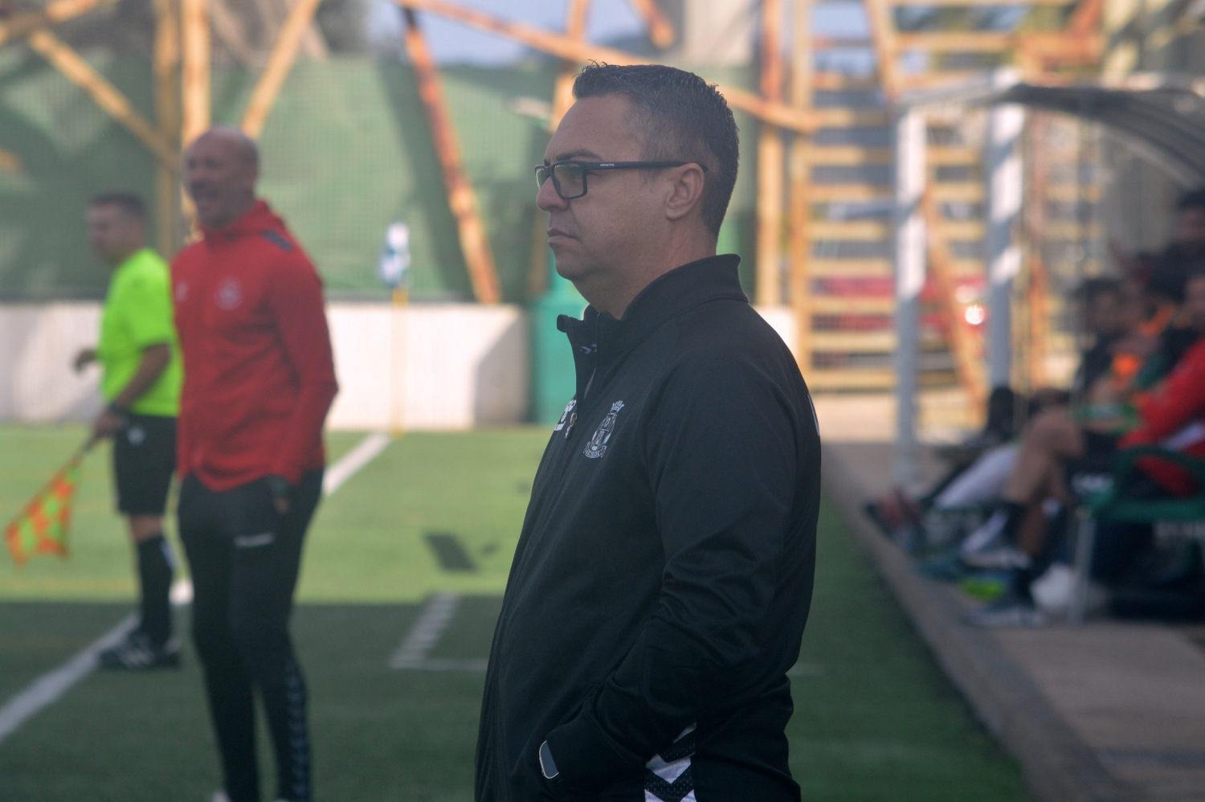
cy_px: 401
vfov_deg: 4.6
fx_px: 10035
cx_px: 602
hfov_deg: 6.9
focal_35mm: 300
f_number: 13
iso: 400
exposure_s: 1/500
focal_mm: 200
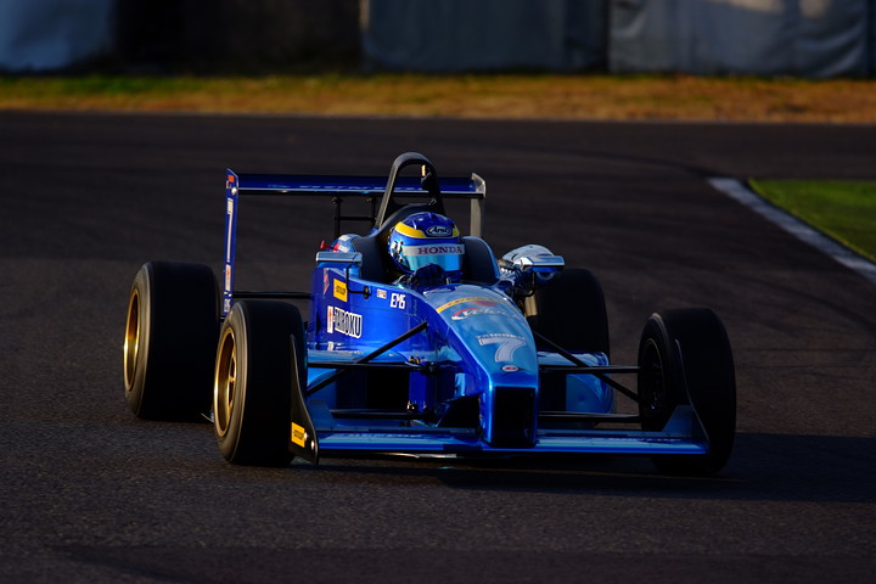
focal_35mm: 450
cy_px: 292
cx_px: 438
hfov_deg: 4.6
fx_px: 10949
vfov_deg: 3.1
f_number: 4
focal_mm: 300
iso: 100
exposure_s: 1/500
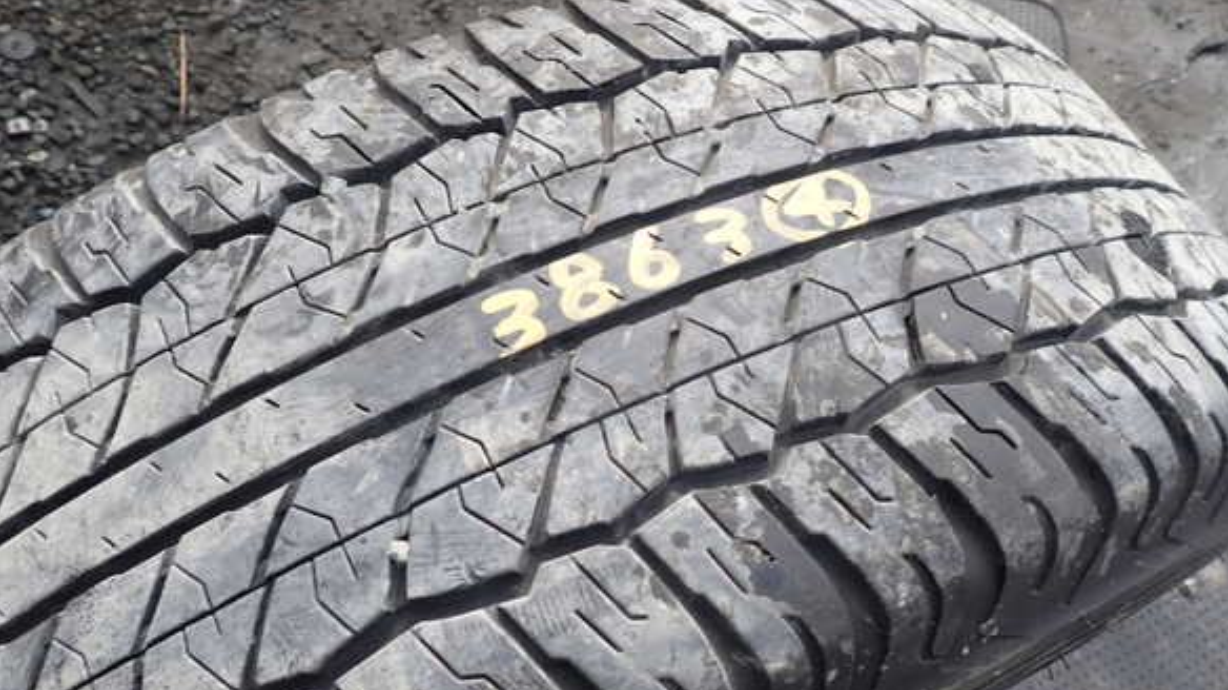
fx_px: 911
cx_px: 625
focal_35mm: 28
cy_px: 385
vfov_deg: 41.4
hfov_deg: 67.9
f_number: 2.8
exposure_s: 1/400
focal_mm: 4.5
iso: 100
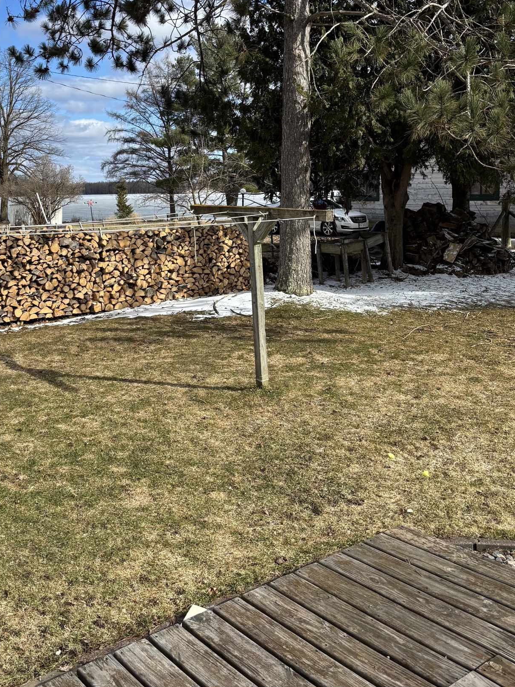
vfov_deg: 49.5
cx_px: 171
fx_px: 734
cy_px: 245
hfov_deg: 38.2
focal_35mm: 37
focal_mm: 5.96
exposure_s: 1/2193
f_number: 1.6
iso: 50
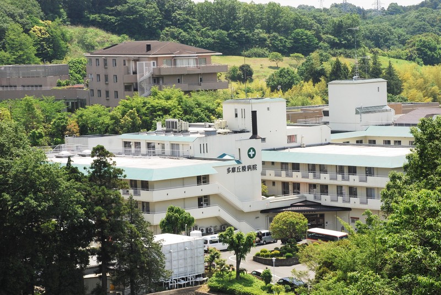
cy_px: 148
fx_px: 1287
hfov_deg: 19.4
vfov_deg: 13.1
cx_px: 220
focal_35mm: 105
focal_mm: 70
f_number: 10
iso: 200
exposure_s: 1/200
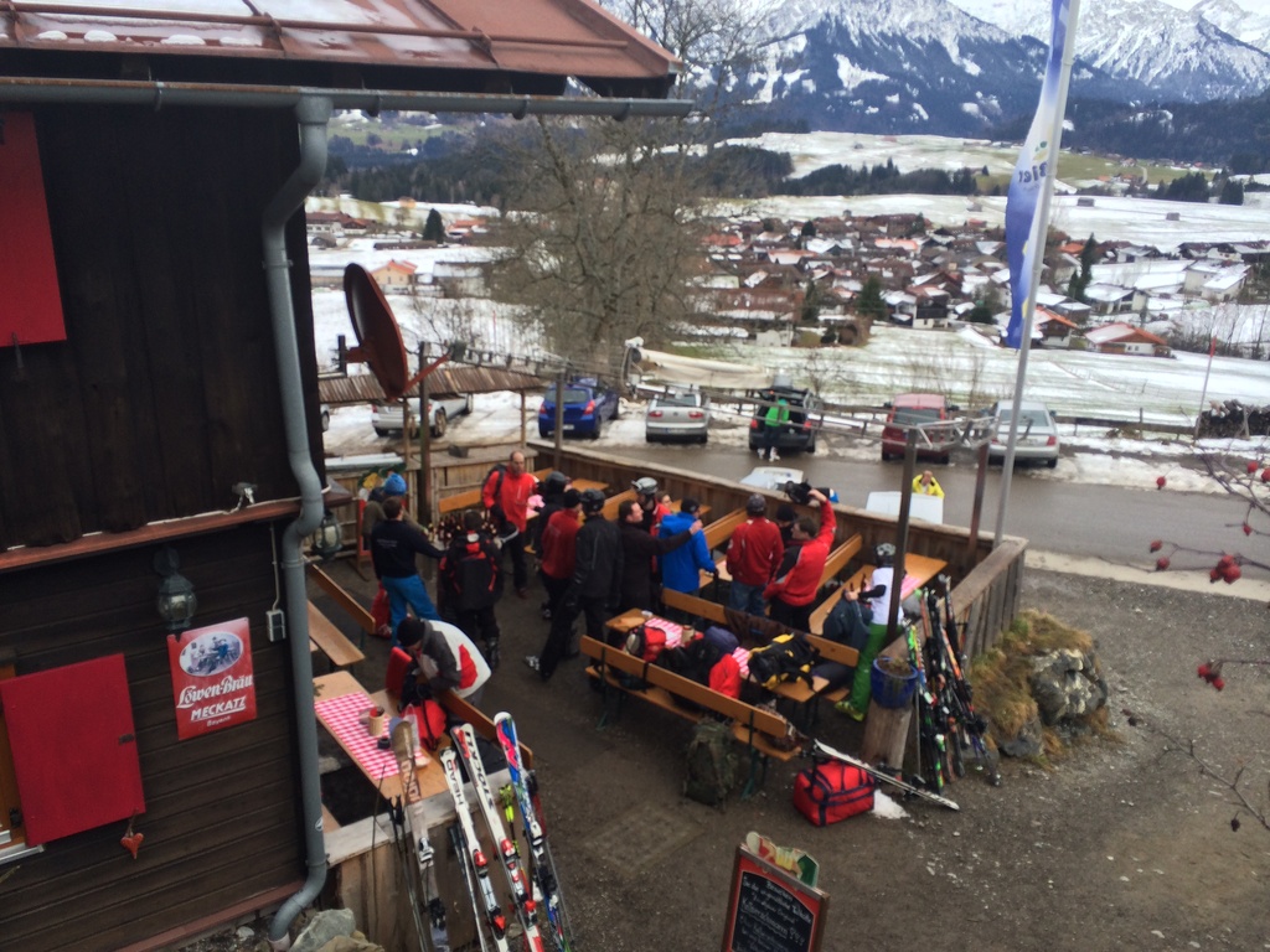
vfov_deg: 46.8
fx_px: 1101
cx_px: 635
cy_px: 476
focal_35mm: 30
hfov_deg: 60.0
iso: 32
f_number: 2.2
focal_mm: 4.12
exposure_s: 1/366
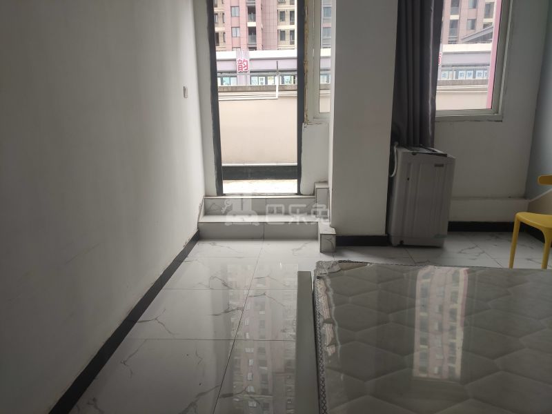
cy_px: 207
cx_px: 276
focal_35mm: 26
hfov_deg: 67.3
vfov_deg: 53.1
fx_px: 415
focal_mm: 4.77
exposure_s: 1/120
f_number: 1.75
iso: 151
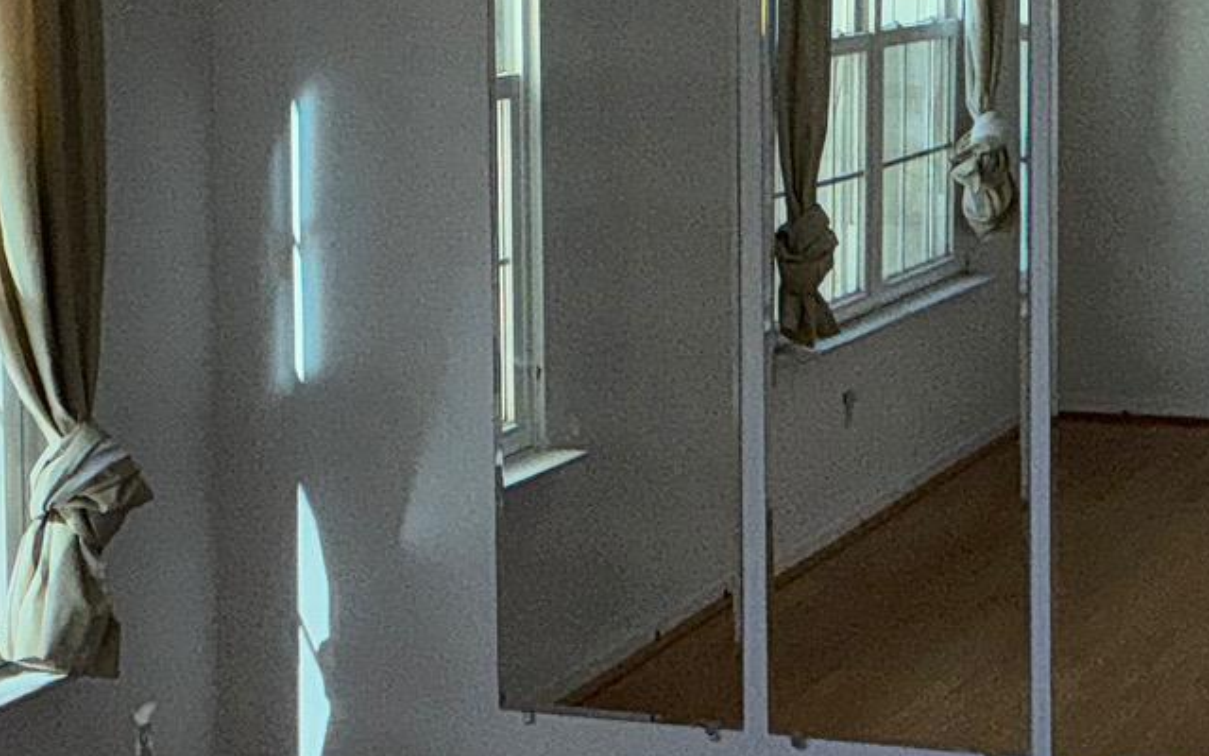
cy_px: 232
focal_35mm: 95
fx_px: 3130
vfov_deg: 13.7
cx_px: 597
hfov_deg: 21.9
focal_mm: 3
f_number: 1.8
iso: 16
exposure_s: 1/586
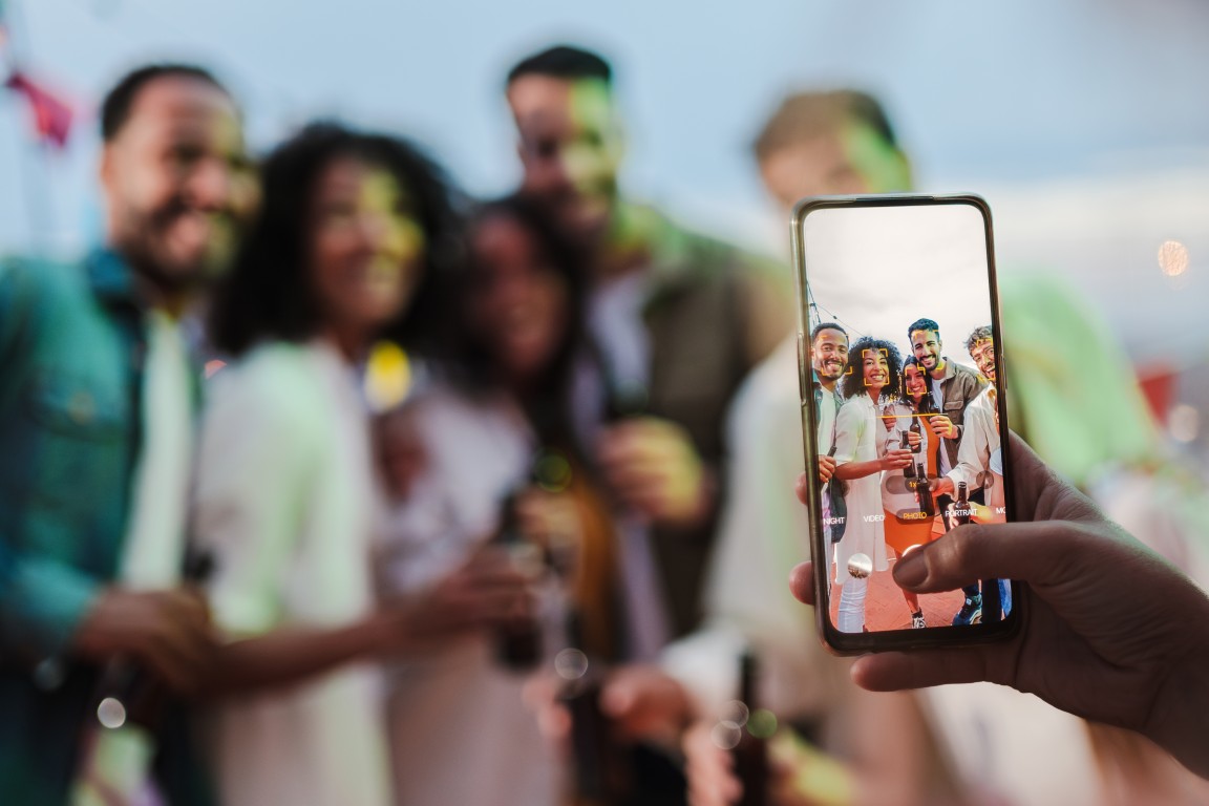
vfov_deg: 26.0
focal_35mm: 52
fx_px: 1746
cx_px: 604
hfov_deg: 38.2
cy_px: 403
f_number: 1.8
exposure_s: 1/250
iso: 1000
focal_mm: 35
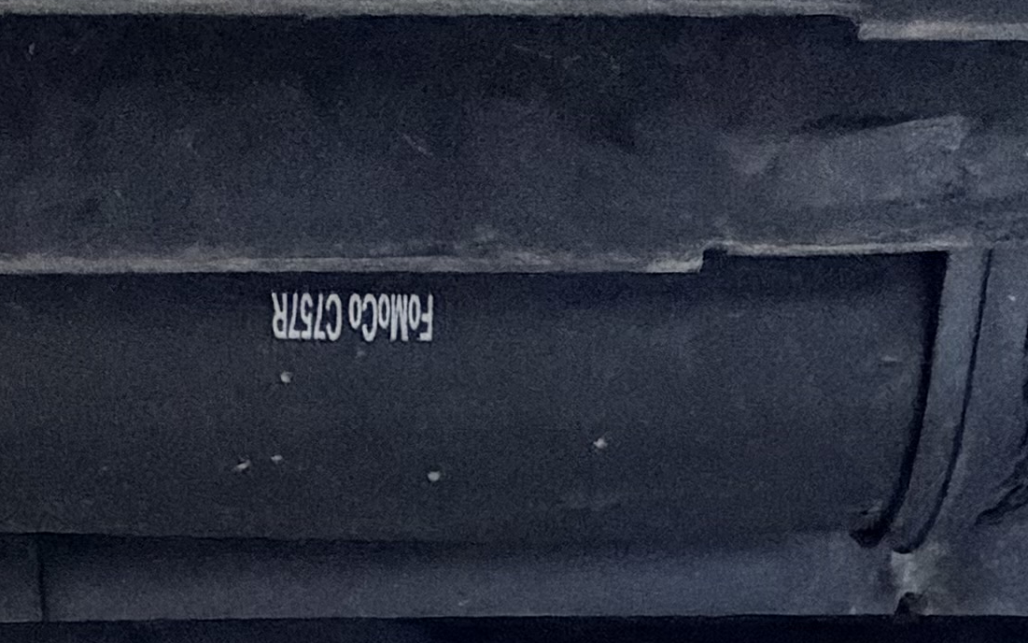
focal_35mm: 77
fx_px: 2157
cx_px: 408
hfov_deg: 26.7
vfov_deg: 11.0
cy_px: 1922
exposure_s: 1/60
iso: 1000
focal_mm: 2.22
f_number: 2.2
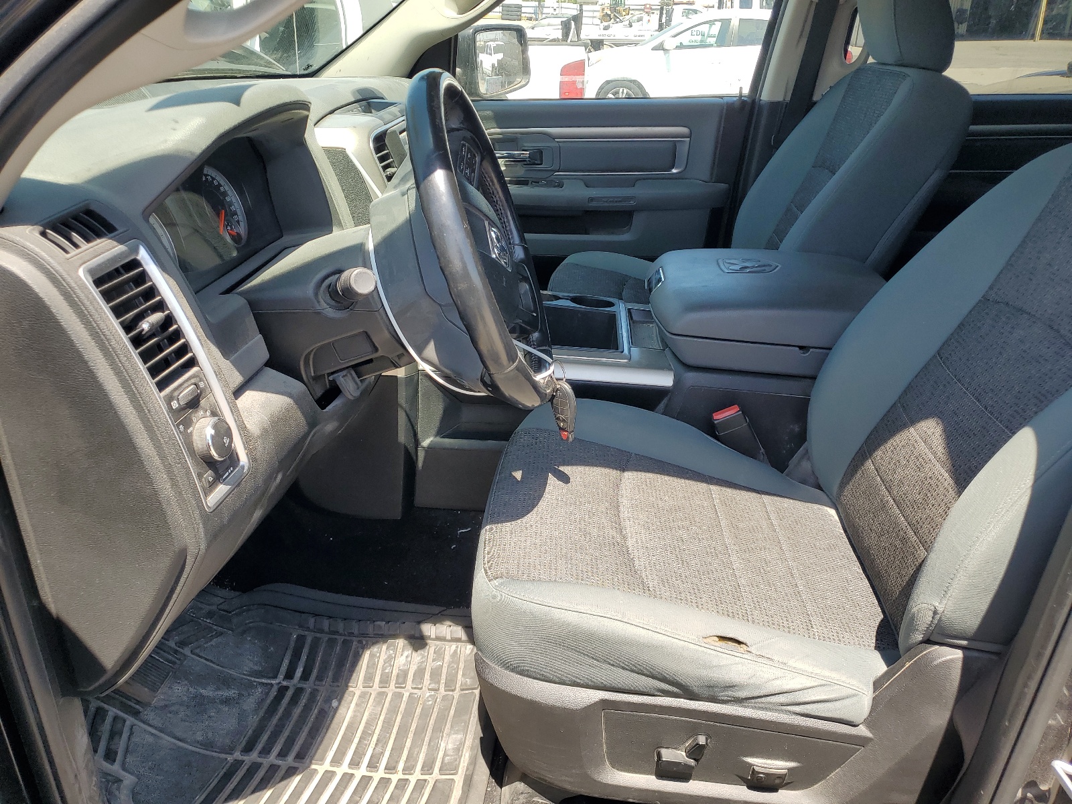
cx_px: 536
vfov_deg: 53.1
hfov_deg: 67.3
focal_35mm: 26
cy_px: 402
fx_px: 805
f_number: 1.5
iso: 50
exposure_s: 1/769
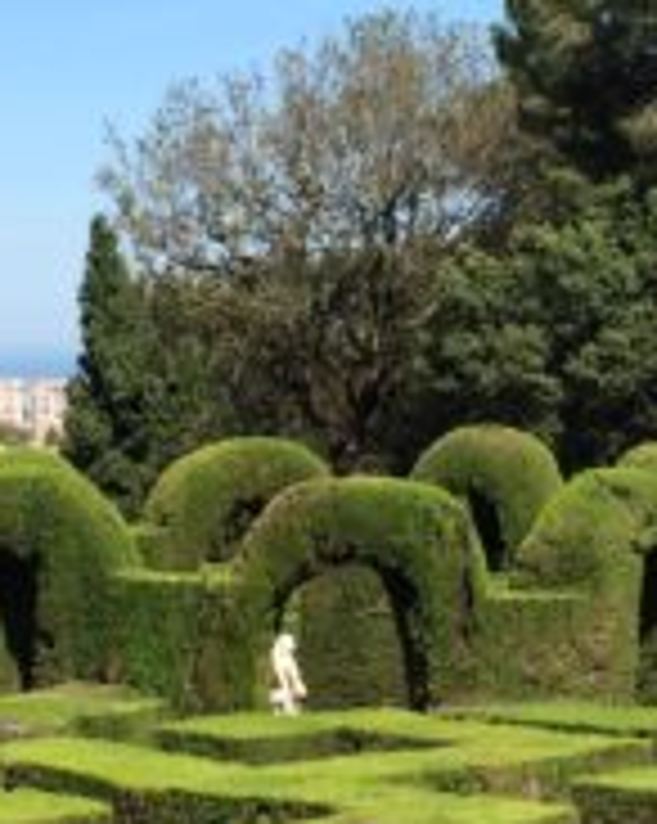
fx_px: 2897
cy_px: 396
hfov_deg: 12.9
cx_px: 378
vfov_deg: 16.2
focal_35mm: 119
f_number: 2.2
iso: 32
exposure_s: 1/1580
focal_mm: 4.15
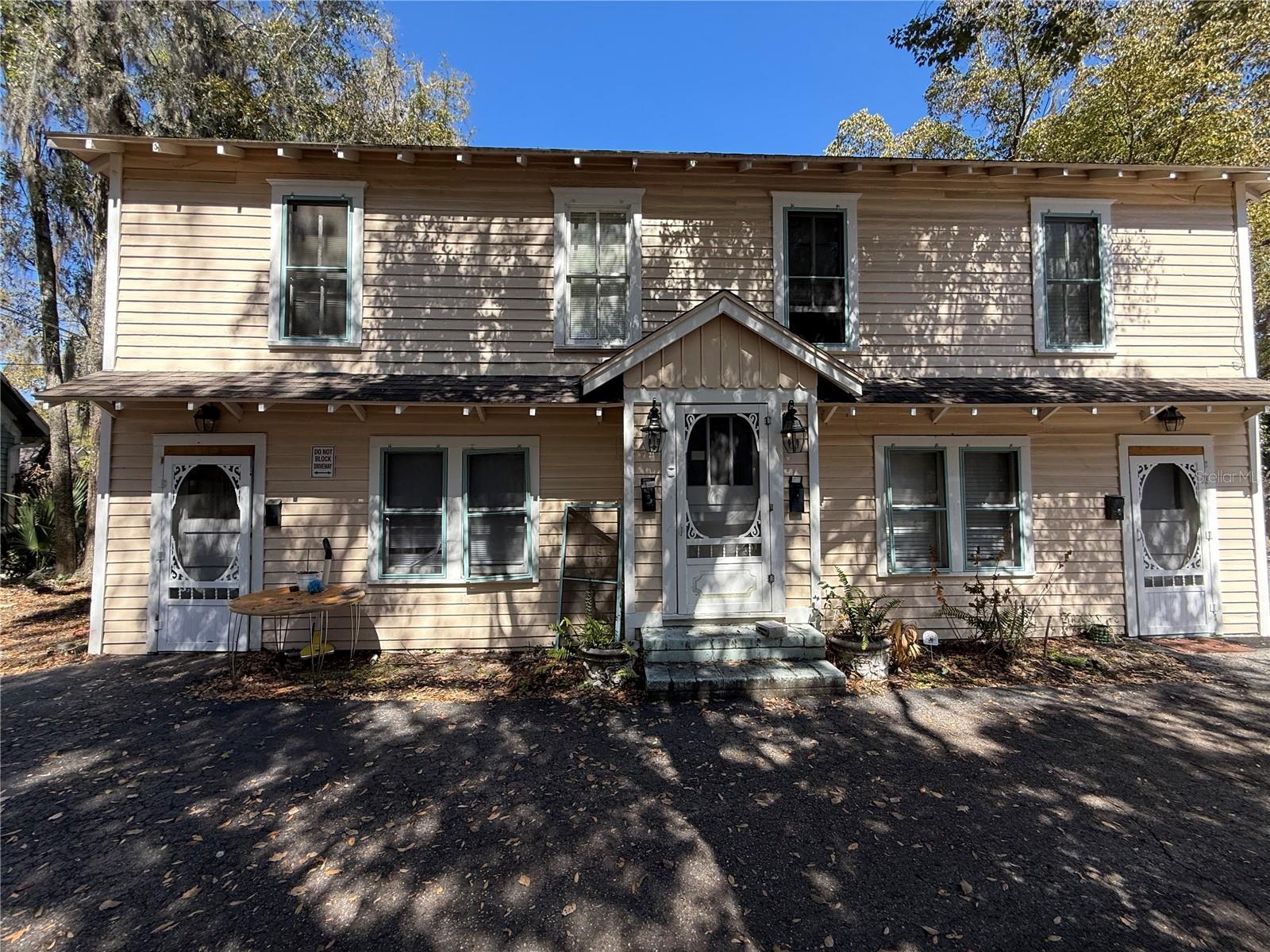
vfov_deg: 85.7
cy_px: 476
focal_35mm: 14
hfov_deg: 102.1
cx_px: 635
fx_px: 514
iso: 64
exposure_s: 1/482
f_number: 2.2
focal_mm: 2.22
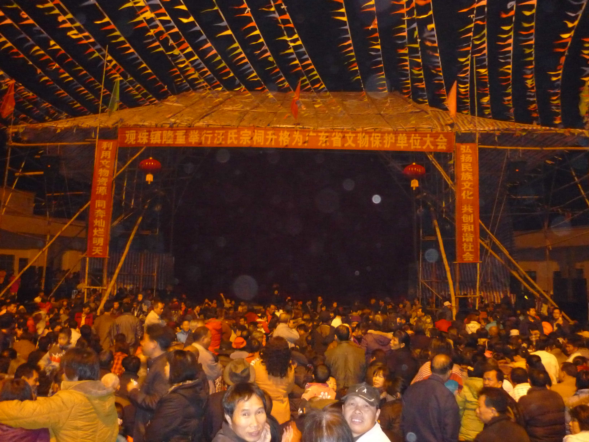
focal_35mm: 33
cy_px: 221
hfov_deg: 55.4
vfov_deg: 42.9
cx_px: 294
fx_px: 562
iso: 1000
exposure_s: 1/8
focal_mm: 5.5
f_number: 2.8
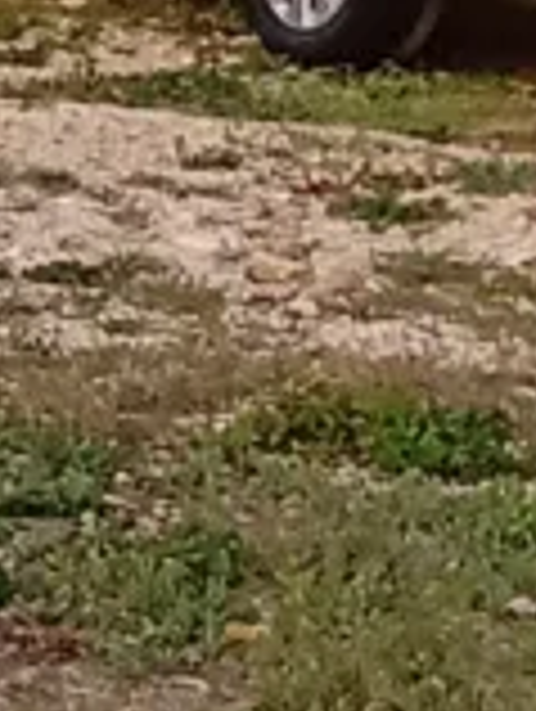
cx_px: 288
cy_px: -135
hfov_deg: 5.0
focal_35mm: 299
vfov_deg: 6.6
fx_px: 6156
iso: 50
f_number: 1.8
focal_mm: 3.84
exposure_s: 1/125
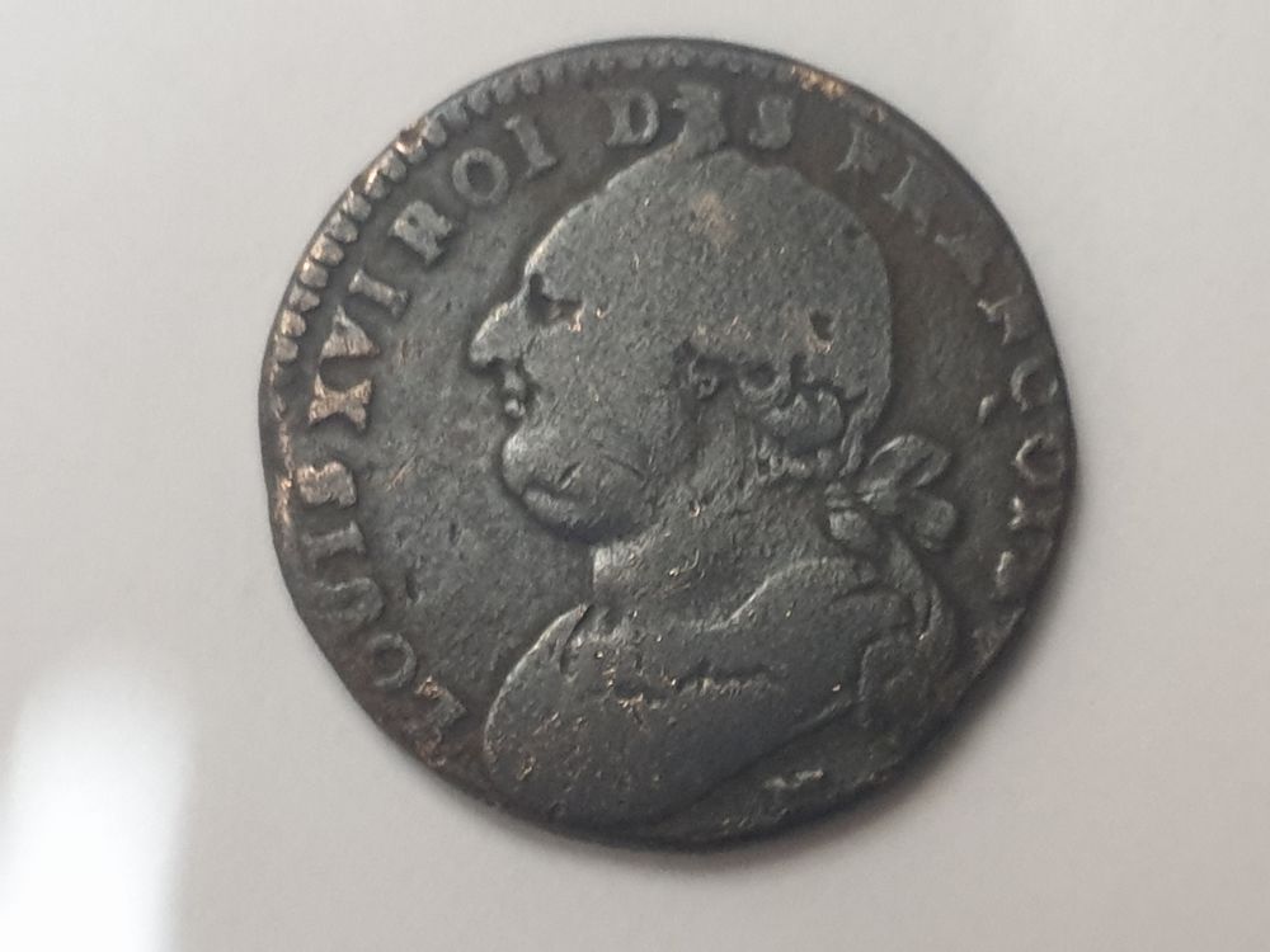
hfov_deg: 67.3
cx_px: 635
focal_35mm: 26
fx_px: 954
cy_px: 476
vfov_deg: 53.1
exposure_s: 1/17
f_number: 1.5
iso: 320
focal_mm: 4.3
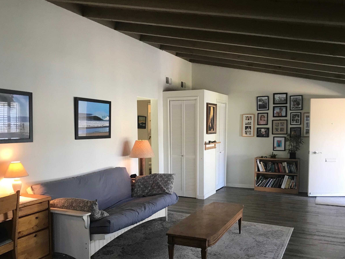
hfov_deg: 52.6
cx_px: 173
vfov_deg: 40.5
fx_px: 349
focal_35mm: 35
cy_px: 158
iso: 40
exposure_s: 1/30
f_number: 1.8
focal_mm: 3.99
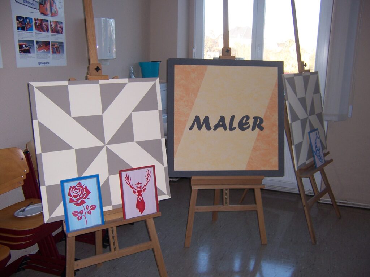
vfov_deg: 42.9
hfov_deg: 55.4
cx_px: 185
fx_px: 353
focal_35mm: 33
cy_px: 138
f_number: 2.8
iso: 80
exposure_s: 1/60
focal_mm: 5.5
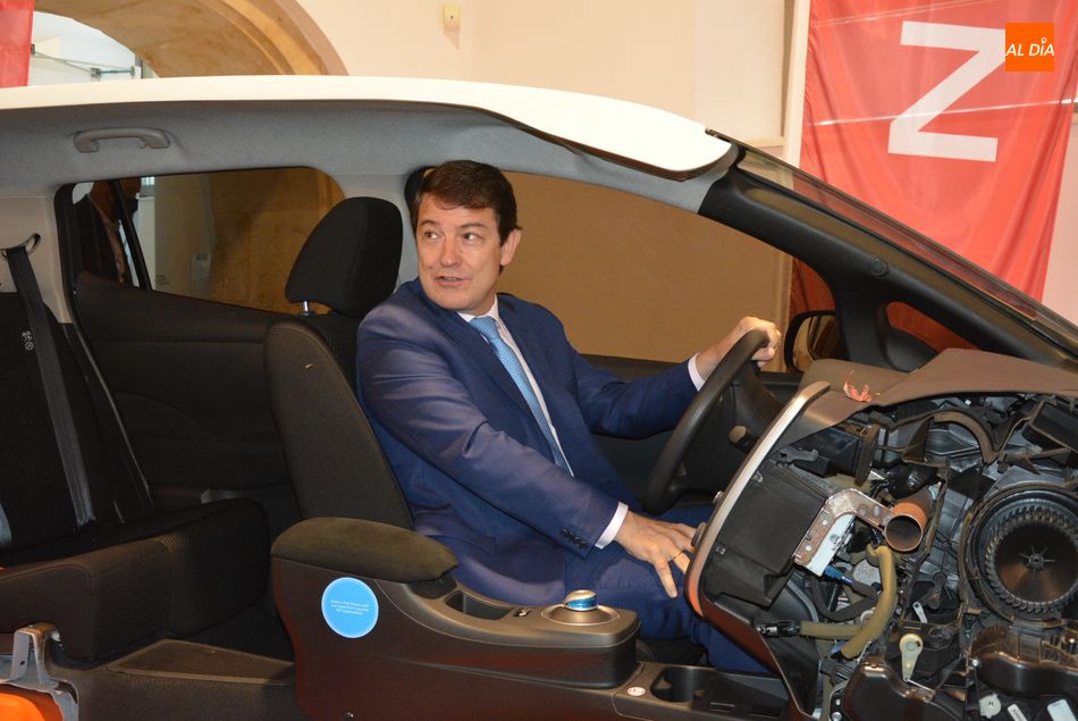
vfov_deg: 29.9
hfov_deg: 43.6
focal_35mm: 45
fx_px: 1348
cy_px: 360
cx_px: 539
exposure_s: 1/60
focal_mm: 30
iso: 2800
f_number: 4.2
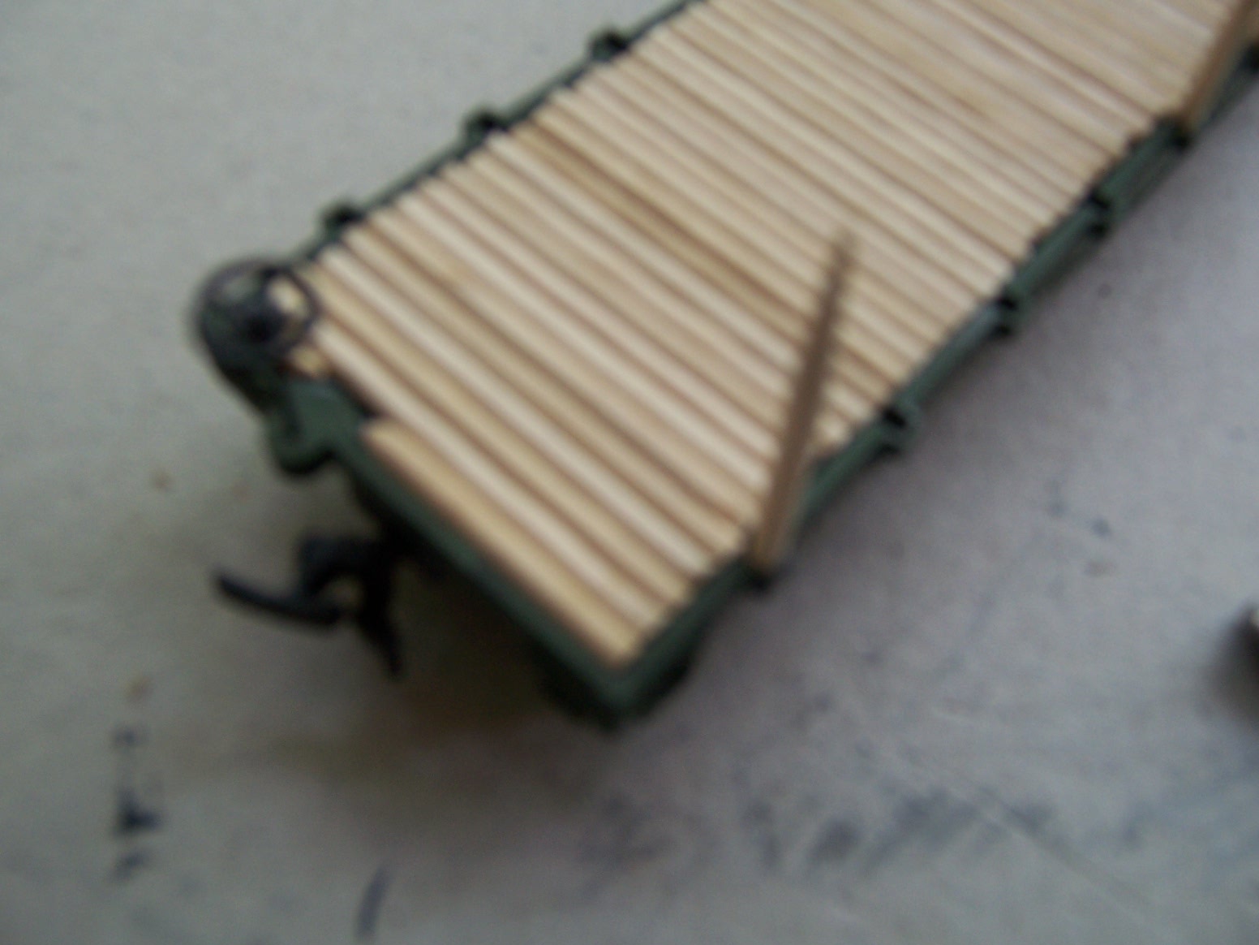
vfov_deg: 42.9
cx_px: 630
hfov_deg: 55.4
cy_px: 472
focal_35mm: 33
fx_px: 1200
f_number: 3.4
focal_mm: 5.5
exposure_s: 1/60
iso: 80
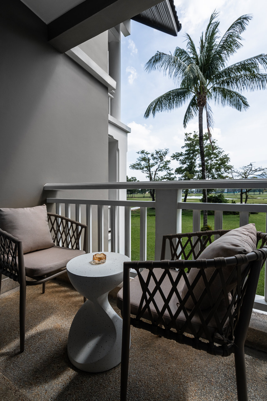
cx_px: 134
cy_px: 200
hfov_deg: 73.7
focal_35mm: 16
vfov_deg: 96.7
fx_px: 178
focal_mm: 16
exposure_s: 1/8000
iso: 800
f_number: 7.1
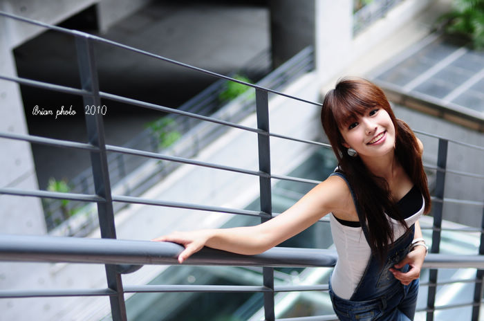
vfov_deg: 18.1
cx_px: 242
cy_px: 160
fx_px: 1006
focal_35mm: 75
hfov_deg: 27.0
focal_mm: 50
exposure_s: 1/320
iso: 200
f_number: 2
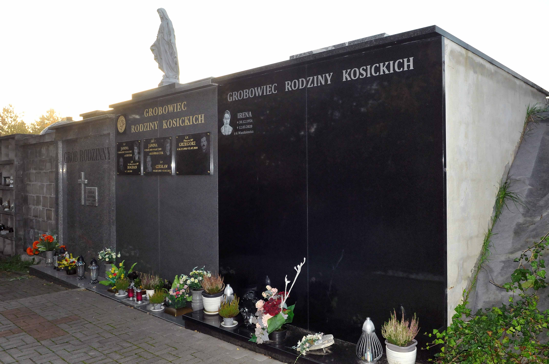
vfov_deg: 50.3
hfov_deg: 70.5
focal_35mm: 26
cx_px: 274
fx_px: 388
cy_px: 182
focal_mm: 17
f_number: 8
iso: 800
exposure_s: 1/160
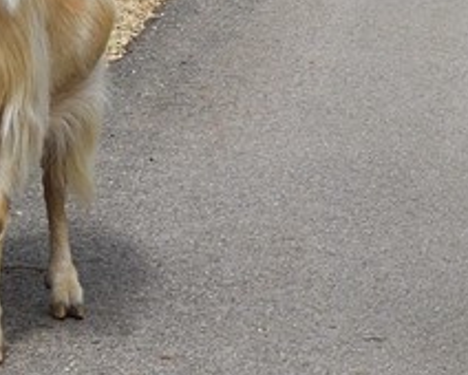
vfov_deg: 5.1
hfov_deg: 6.0
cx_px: 1472
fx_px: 4118
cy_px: -459
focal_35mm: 297
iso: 400
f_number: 11
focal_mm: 42
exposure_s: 1/400
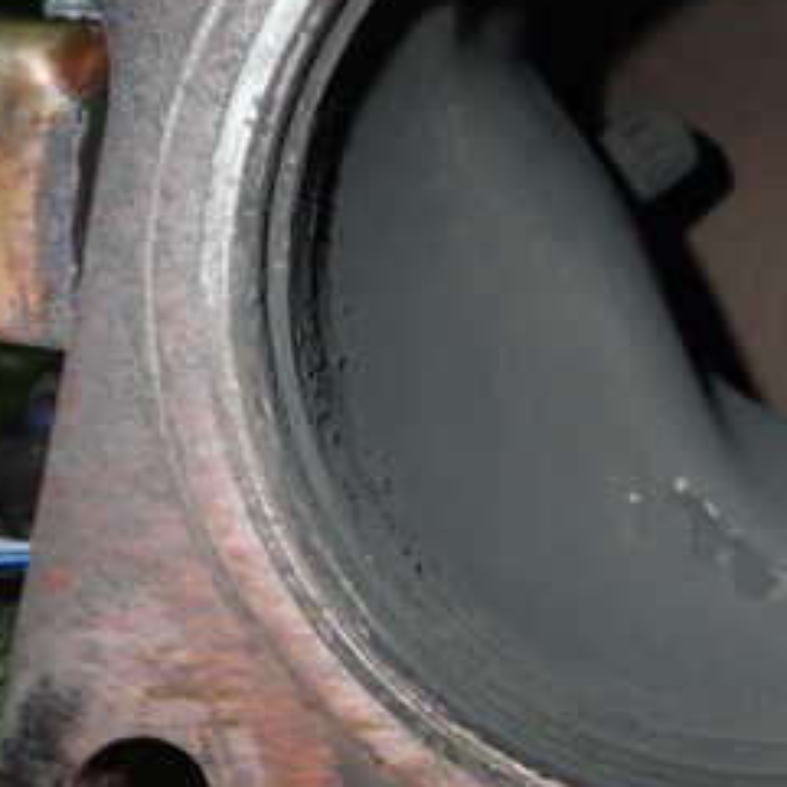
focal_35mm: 66
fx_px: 1698
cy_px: 140
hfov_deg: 24.5
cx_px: 852
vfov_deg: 25.6
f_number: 6.3
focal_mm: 5.4
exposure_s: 1/30
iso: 500
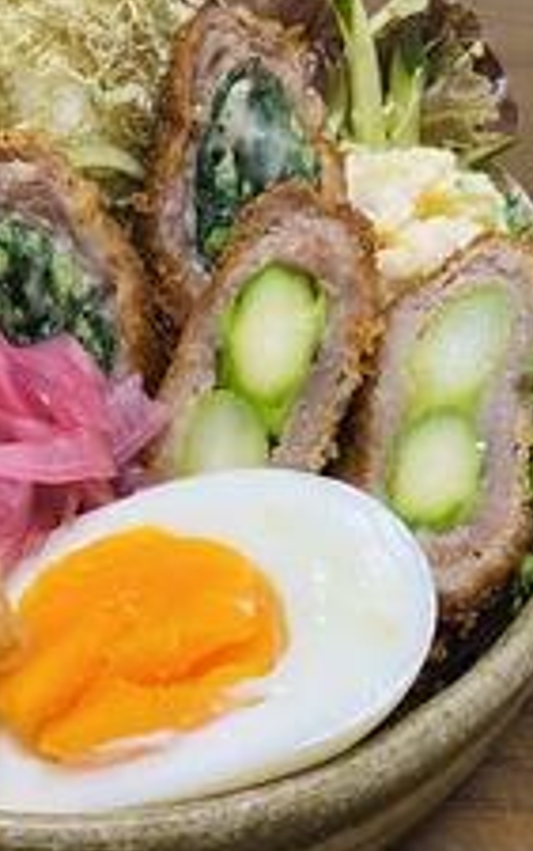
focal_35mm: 49
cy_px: 405
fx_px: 1137
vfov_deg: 41.0
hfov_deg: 25.5
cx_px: 45
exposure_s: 1/60
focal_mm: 4.25
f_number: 1.8
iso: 100
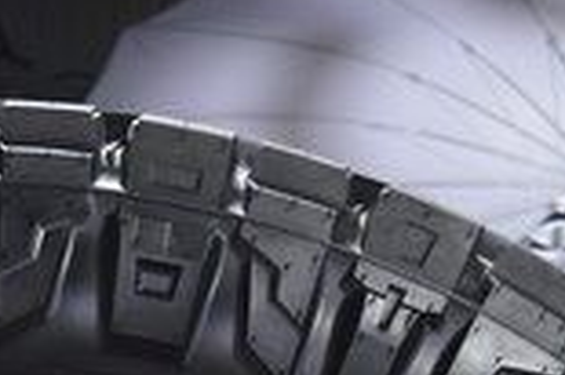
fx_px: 4970
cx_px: -33
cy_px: 1225
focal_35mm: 317
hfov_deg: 6.5
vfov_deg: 4.1
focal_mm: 32
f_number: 6.3
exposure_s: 1/15
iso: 900
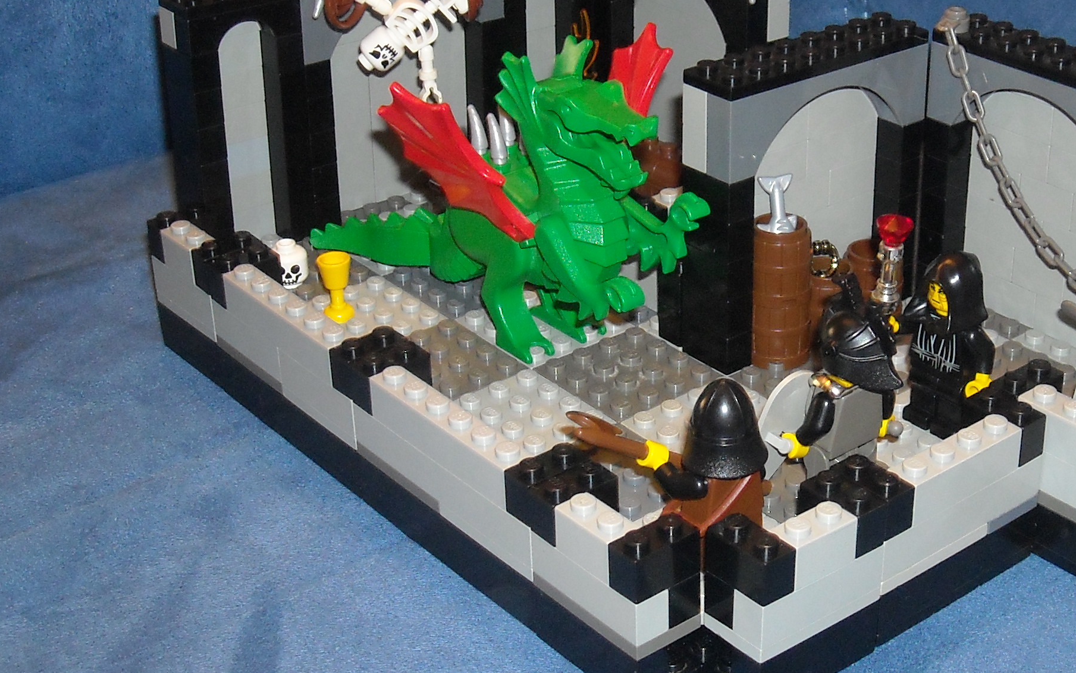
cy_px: 314
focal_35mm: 63
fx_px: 1848
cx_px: 720
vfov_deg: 20.6
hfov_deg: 32.2
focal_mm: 5.7
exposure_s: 1/60
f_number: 2.8
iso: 200
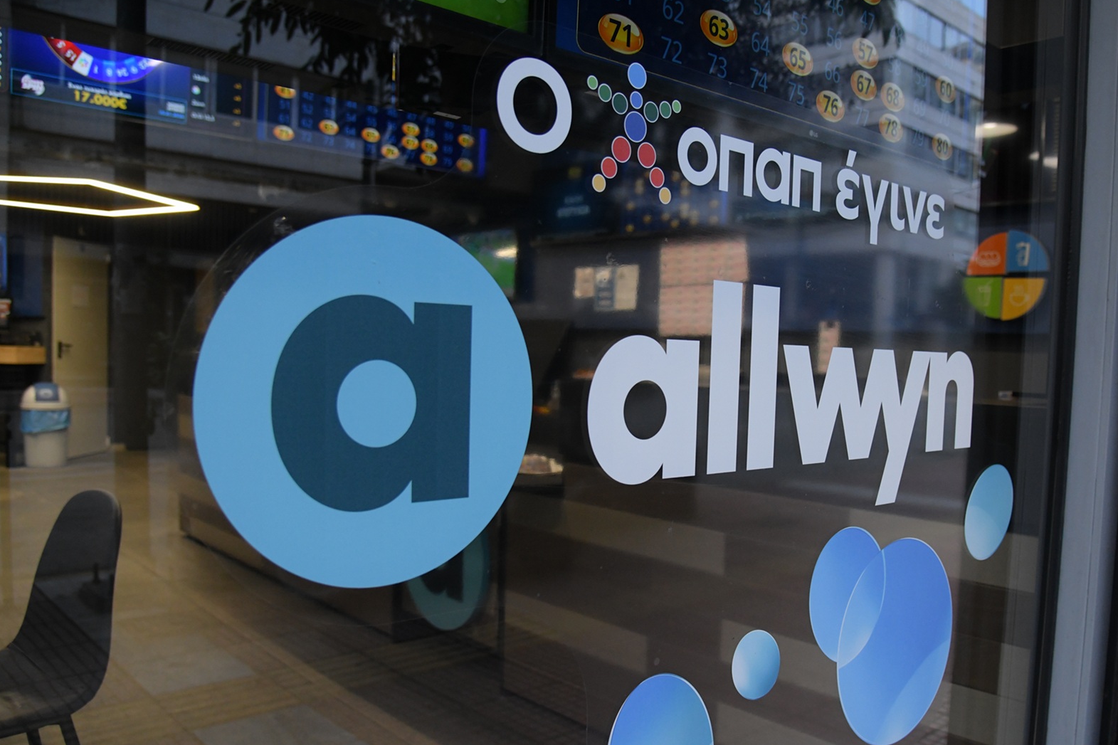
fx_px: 932
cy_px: 412
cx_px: 658
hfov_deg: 61.5
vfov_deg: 43.5
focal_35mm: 30
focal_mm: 24
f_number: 4
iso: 2000
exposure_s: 1/500
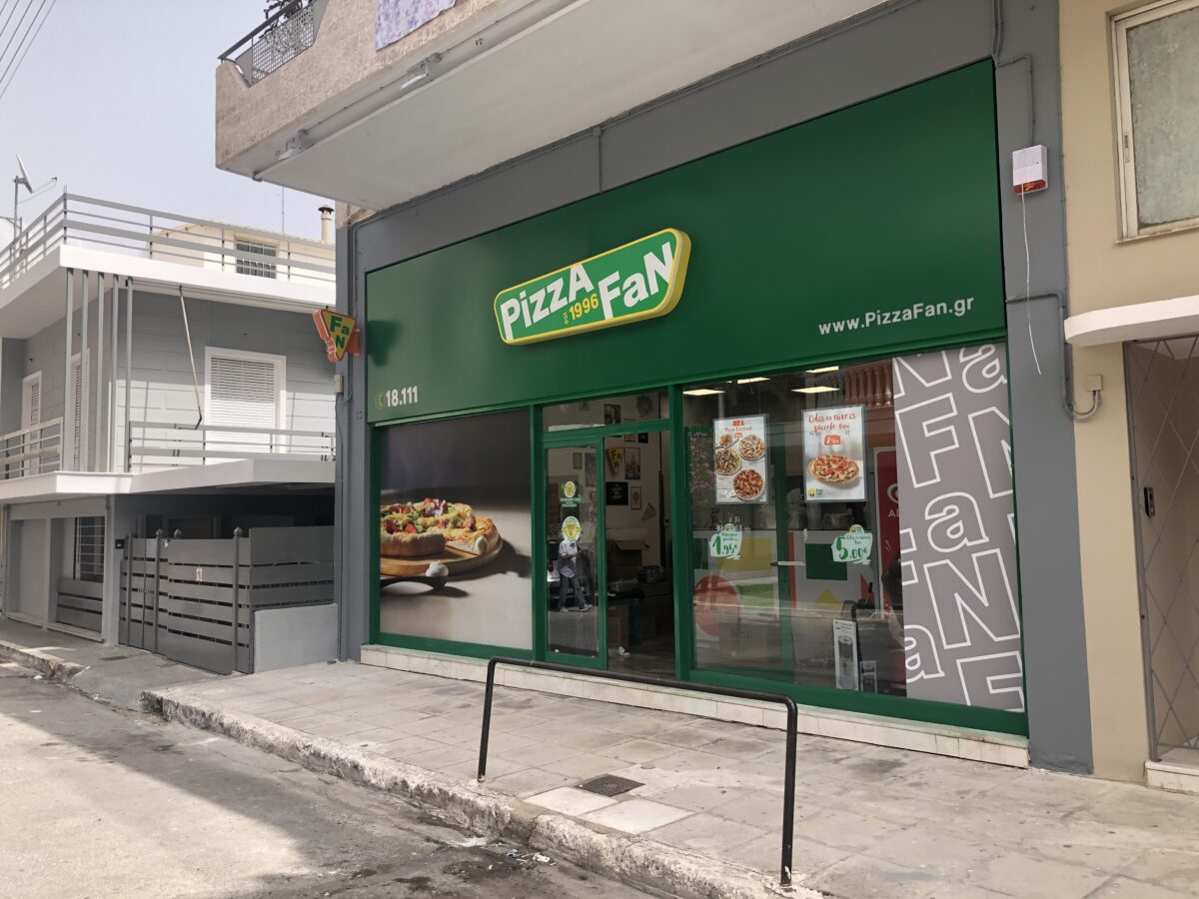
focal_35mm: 28
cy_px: 450
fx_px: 970
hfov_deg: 63.4
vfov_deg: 49.7
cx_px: 600
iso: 20
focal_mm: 3.99
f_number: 1.8
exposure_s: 1/600
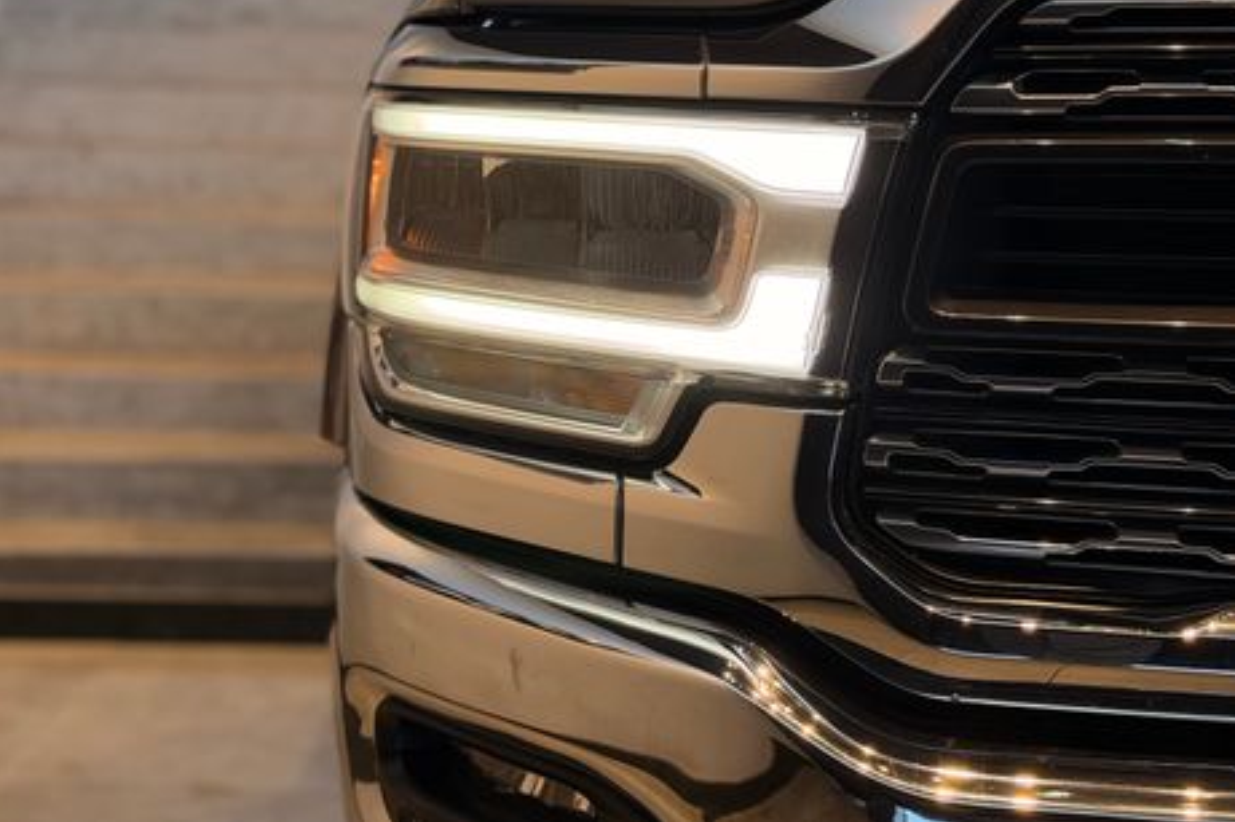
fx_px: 1749
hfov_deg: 38.9
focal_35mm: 51
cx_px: 616
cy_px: 351
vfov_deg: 26.4
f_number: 1.78
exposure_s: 1/99
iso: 80
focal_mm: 6.76
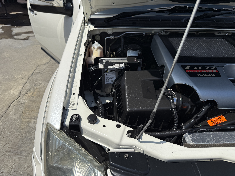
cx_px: 118
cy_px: 88
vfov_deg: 56.8
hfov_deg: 71.6
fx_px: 163
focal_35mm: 24
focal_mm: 6.76
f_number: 1.78
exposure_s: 1/5714
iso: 80
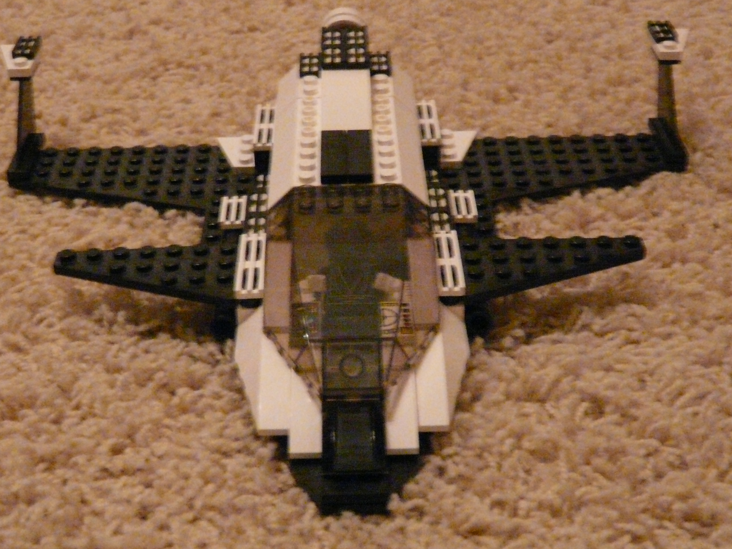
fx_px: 1269
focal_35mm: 60
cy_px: 274
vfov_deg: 24.4
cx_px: 366
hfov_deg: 32.2
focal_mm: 7.7
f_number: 3.2
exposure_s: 1/15
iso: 800
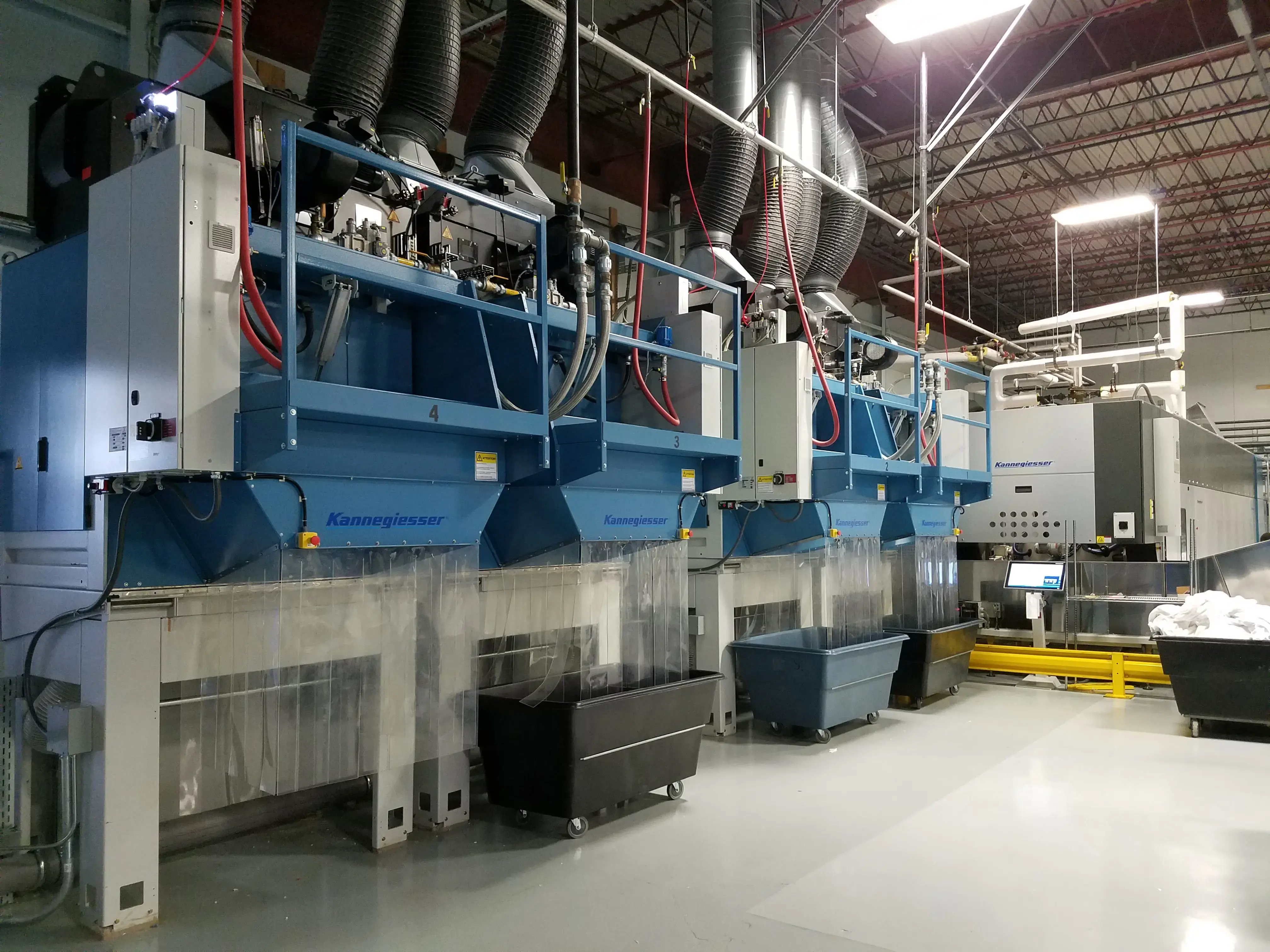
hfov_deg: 67.3
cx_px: 635
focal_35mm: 26
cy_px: 476
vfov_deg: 53.1
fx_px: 954
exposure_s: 1/24
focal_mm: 4.2
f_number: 1.7
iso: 250
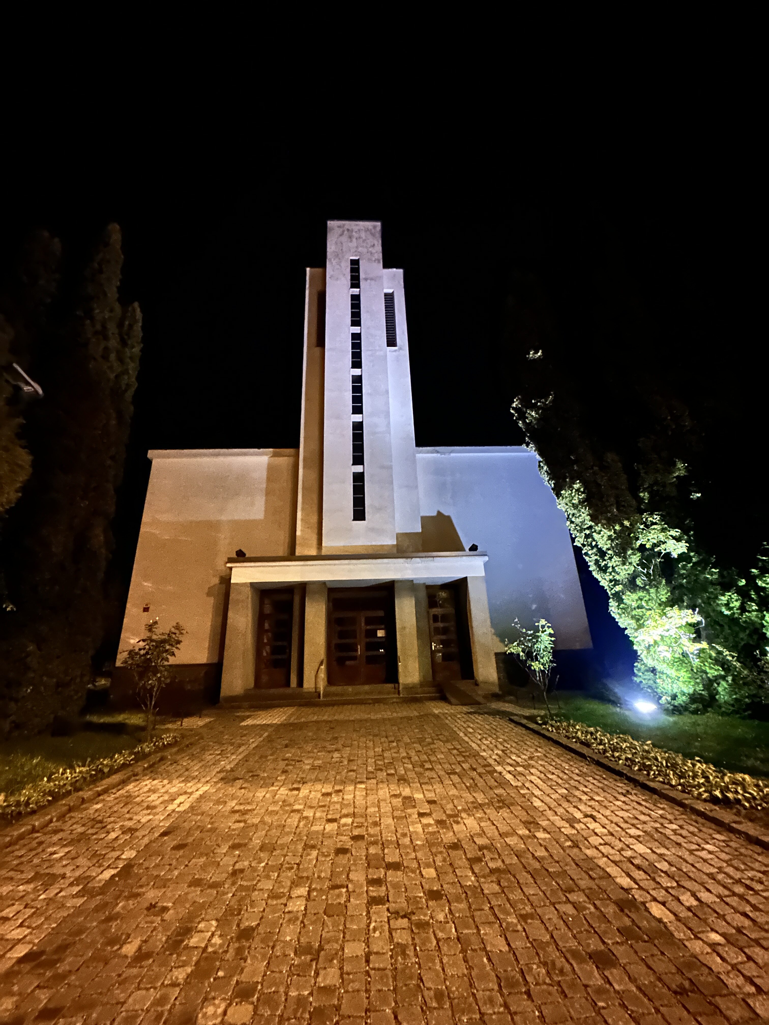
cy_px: 512
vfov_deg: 102.1
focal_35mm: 14
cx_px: 384
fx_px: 415
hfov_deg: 85.7
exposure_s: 1/8
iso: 3200
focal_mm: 2.22
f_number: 2.2
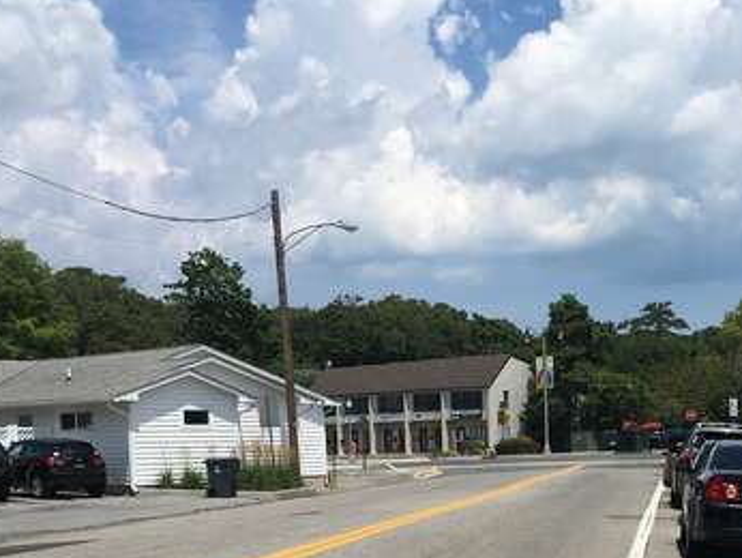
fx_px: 1437
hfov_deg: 27.9
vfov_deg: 21.3
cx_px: 671
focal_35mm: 67
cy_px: 534
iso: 25
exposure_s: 1/3205
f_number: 2.2
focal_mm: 4.15
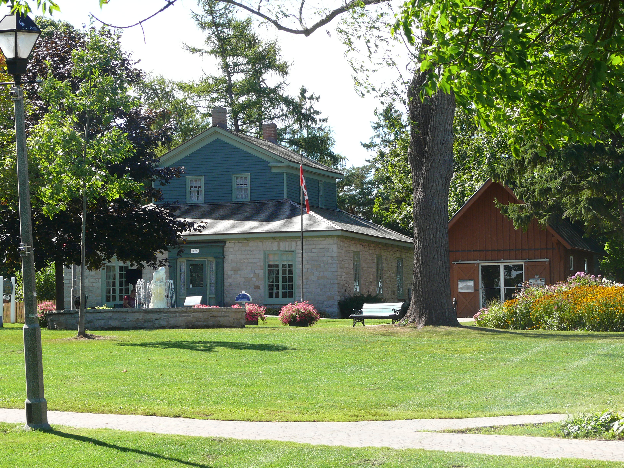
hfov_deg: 18.0
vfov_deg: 13.6
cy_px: 234
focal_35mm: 109
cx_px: 312
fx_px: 1965
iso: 100
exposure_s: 1/250
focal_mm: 20.8
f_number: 5
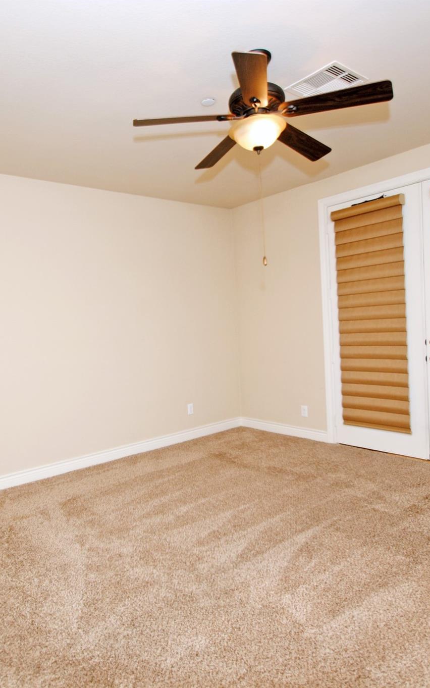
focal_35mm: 23
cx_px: 178
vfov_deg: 77.2
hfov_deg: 52.7
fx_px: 431
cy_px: 343
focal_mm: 10
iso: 200
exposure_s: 1/60
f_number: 4
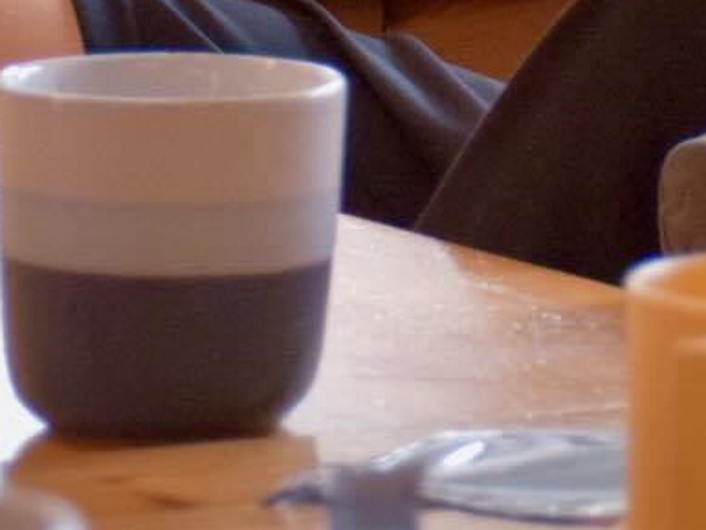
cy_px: -306
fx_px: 9528
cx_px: 1449
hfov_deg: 4.2
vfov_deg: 3.2
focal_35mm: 467
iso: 1000
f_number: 4.5
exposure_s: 1/60
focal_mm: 48
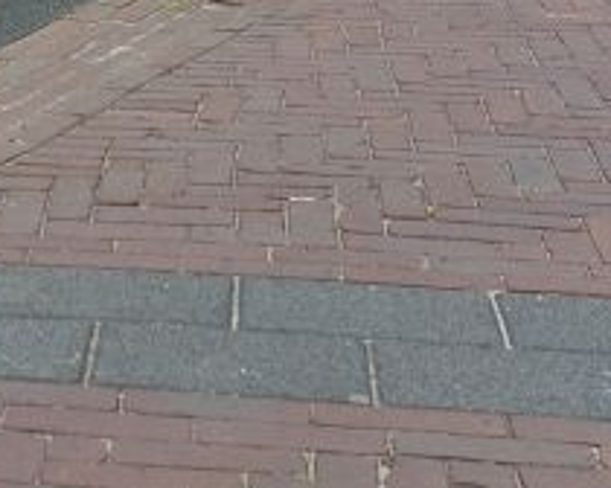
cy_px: -398
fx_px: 2152
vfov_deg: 11.9
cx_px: -134
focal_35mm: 119
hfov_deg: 15.5
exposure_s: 1/482
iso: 25
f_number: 1.8
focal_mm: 5.23
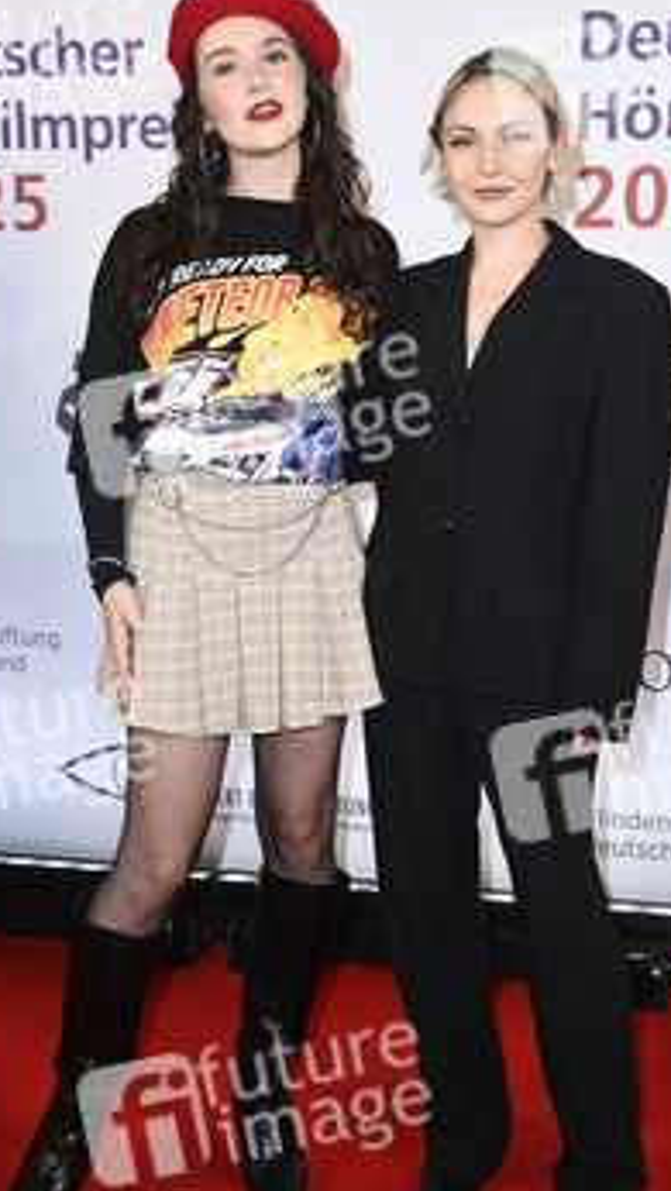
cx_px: 354
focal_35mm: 58
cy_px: 589
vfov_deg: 36.0
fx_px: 1832
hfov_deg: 20.8
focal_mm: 48
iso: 800
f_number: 5.6
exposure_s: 1/250
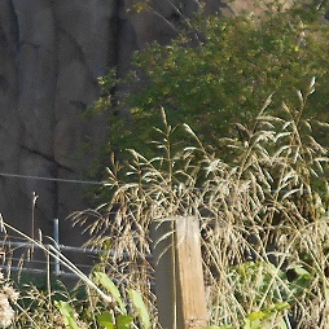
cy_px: 22
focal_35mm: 224
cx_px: -446
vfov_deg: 7.8
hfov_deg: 7.3
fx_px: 2409
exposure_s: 1/200
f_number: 4.5
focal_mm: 8.8
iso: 80
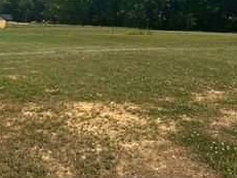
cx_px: 21
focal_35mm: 52
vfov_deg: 27.1
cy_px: 22
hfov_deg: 34.6
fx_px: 356
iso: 80
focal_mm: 6.86
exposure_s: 1/7042
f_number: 1.78
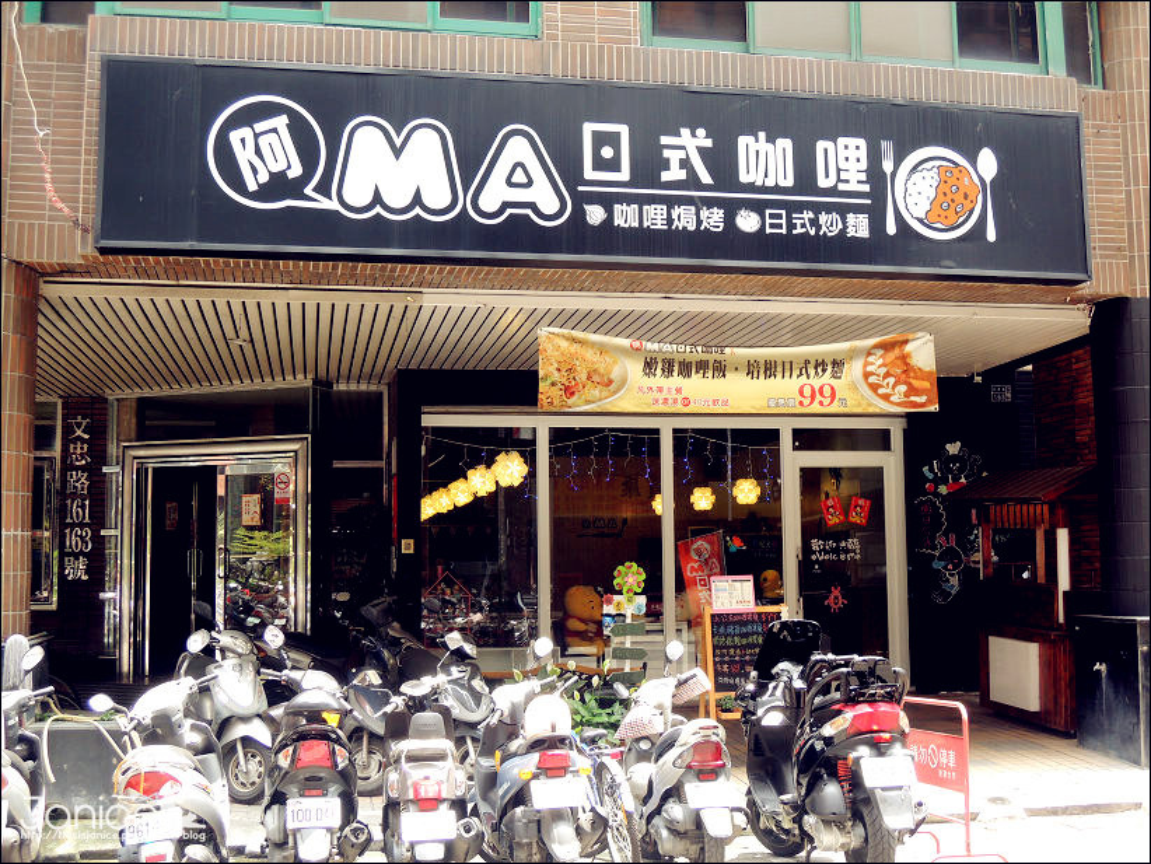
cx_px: 576
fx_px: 1497
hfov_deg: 42.1
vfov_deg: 32.2
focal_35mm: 45
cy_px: 432
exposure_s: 1/50
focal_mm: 8.1
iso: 100
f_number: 3.5
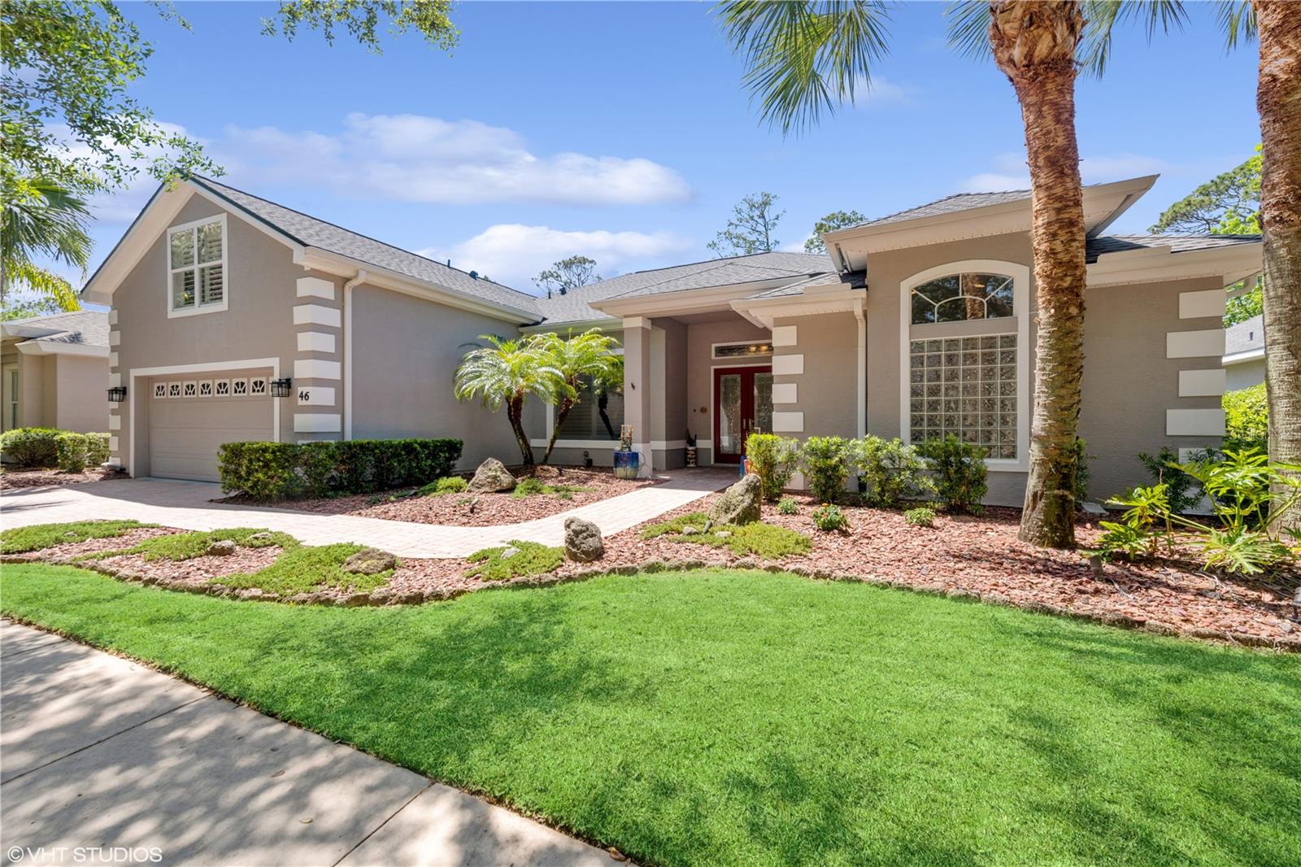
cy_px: 434
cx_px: 650
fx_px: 506
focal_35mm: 14
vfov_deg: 81.2
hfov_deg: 104.3
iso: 100
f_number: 8
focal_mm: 14
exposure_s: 1/80
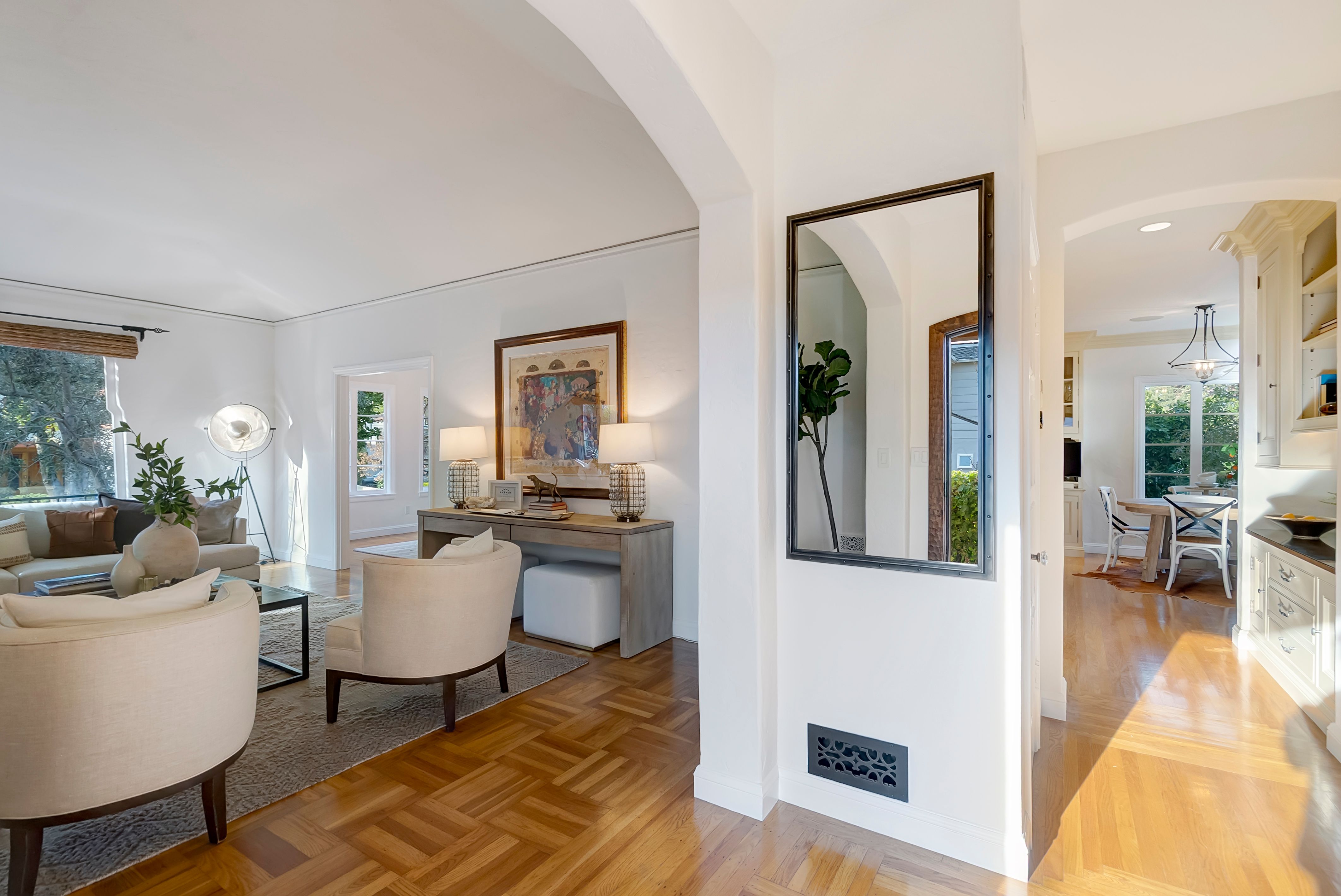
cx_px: 670
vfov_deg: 73.8
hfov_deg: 96.7
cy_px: 448
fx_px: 596
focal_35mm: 16
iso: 800
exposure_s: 1/80
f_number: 8
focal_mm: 16
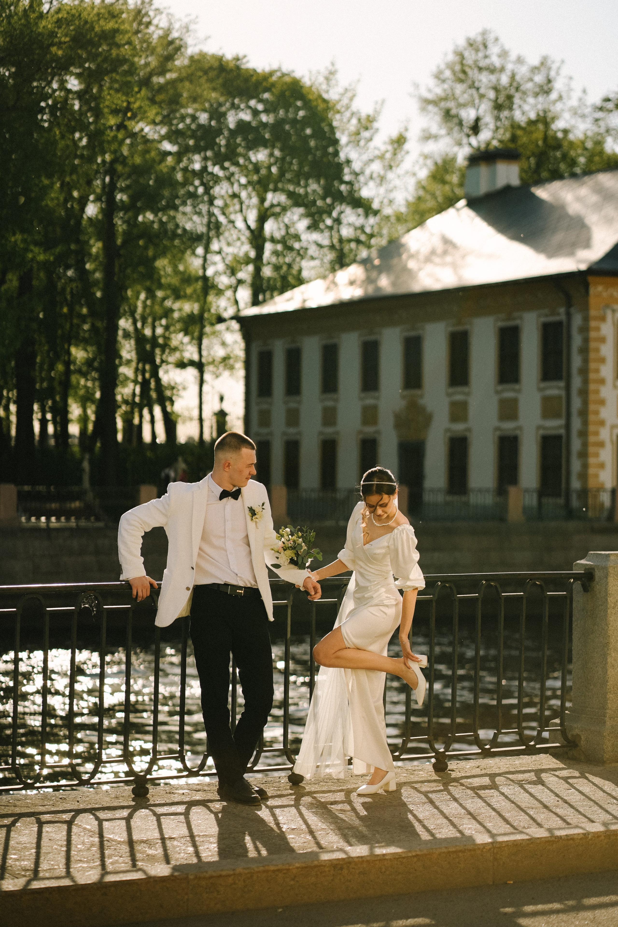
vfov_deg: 23.9
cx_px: 309
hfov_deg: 16.1
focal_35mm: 85
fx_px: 2189
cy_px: 464
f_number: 2.5
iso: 160
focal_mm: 85
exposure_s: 1/8000
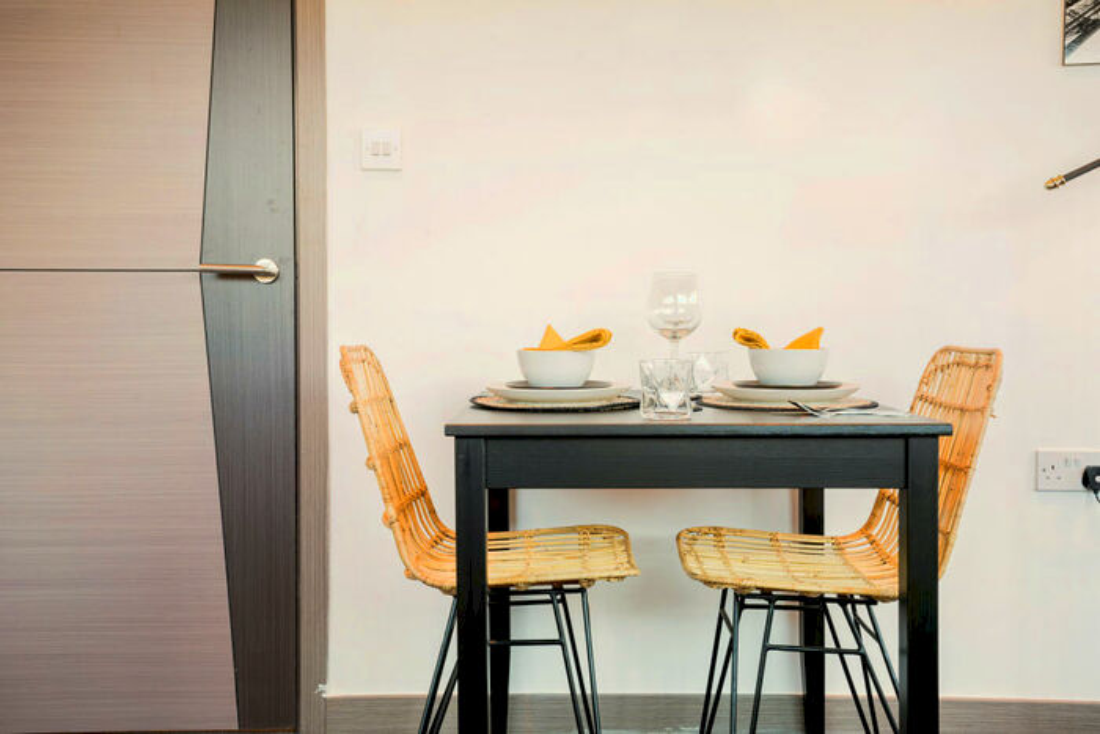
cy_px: 367
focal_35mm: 35
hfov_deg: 54.4
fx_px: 1070
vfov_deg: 37.9
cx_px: 550
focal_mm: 35
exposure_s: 1/1.67
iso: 100
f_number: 13
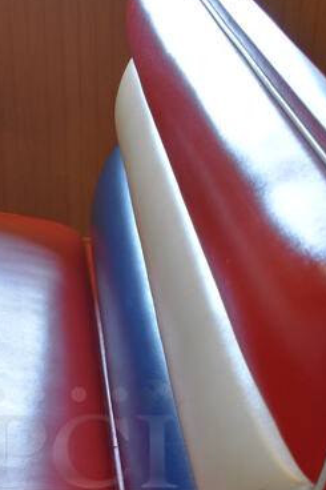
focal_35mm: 67
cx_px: 79
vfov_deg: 28.8
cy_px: 449
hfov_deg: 20.1
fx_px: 911
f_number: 3.5
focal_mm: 18
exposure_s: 1/125
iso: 1400
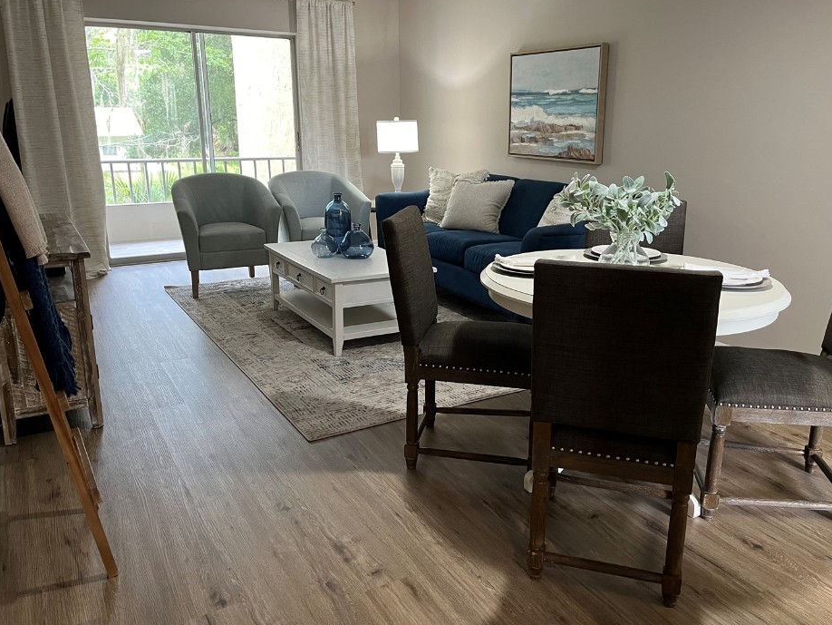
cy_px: 294
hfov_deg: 61.5
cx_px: 460
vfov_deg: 48.2
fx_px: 697
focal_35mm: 29
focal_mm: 5.1
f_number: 1.6
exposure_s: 1/60
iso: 160
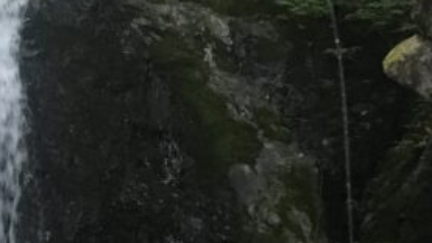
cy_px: 310
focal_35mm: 117
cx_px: -67
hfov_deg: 17.6
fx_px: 1341
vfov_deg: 10.2
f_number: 2.2
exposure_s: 1/30
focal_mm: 4.15
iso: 160
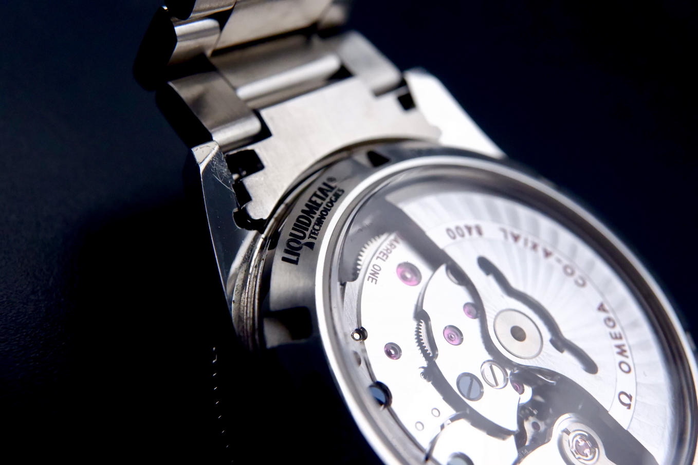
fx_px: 582
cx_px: 349
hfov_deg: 61.9
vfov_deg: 43.6
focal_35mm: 30
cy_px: 232
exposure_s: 1/4000
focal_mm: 20.5
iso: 6400
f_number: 8
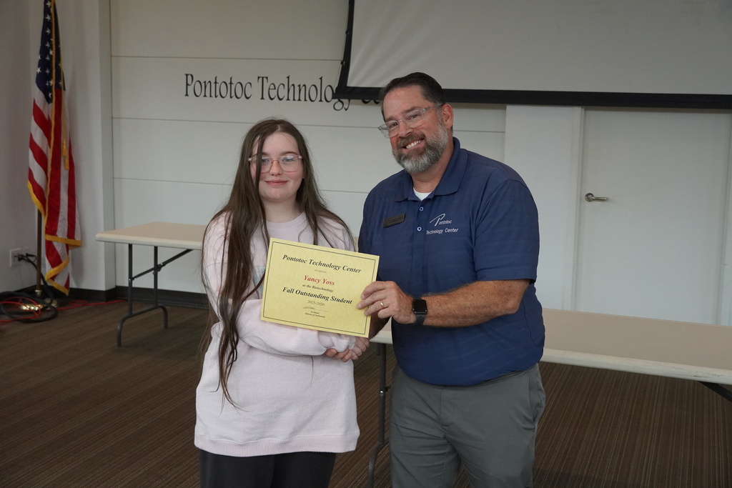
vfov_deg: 27.3
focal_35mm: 50
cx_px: 366
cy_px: 244
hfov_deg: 40.0
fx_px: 1007
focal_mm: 33
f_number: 4.5
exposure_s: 1/160
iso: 2000
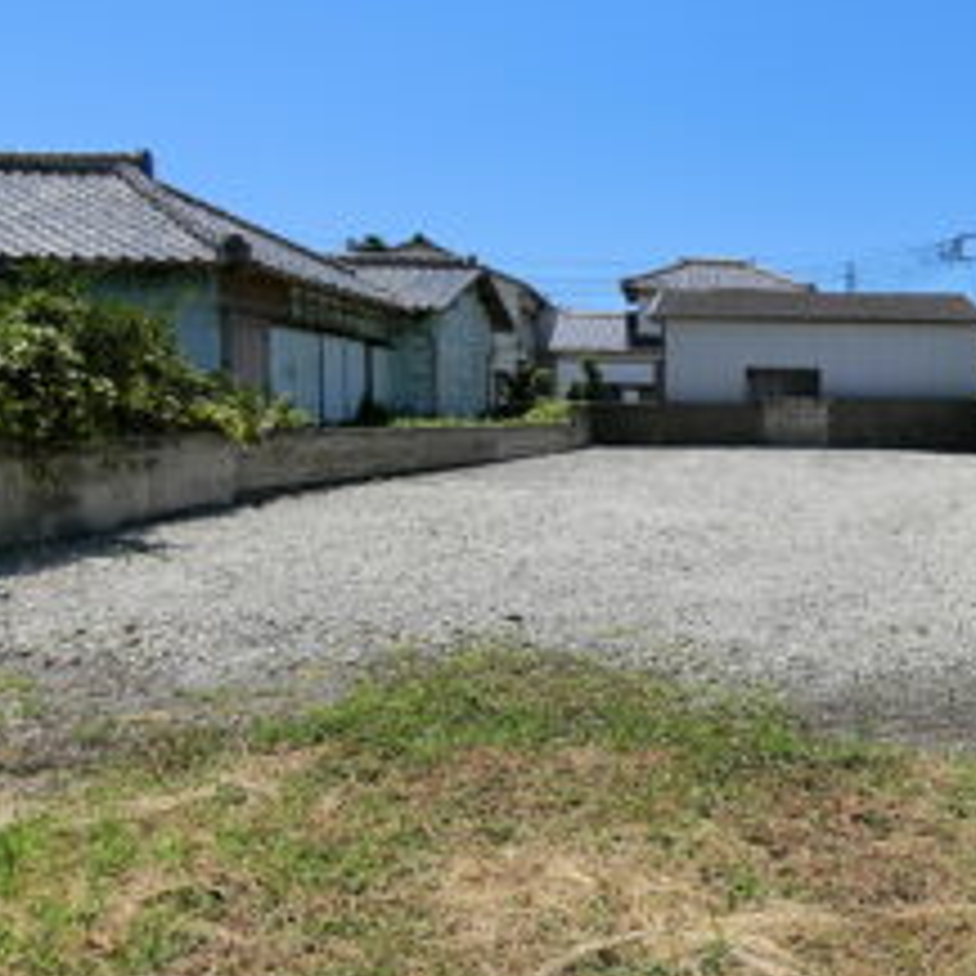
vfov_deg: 52.5
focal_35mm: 31
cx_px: 828
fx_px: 989
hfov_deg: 48.5
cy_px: 490
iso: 80
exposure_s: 1/320
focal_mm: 4.06
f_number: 6.9
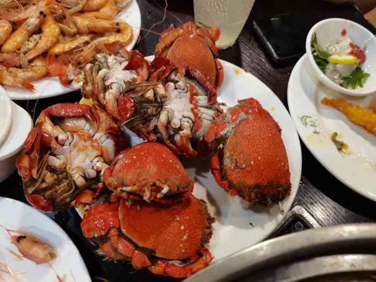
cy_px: 141
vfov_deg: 53.1
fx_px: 282
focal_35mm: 26
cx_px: 188
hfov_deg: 67.3
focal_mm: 5.58
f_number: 1.8
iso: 640
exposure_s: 1/25
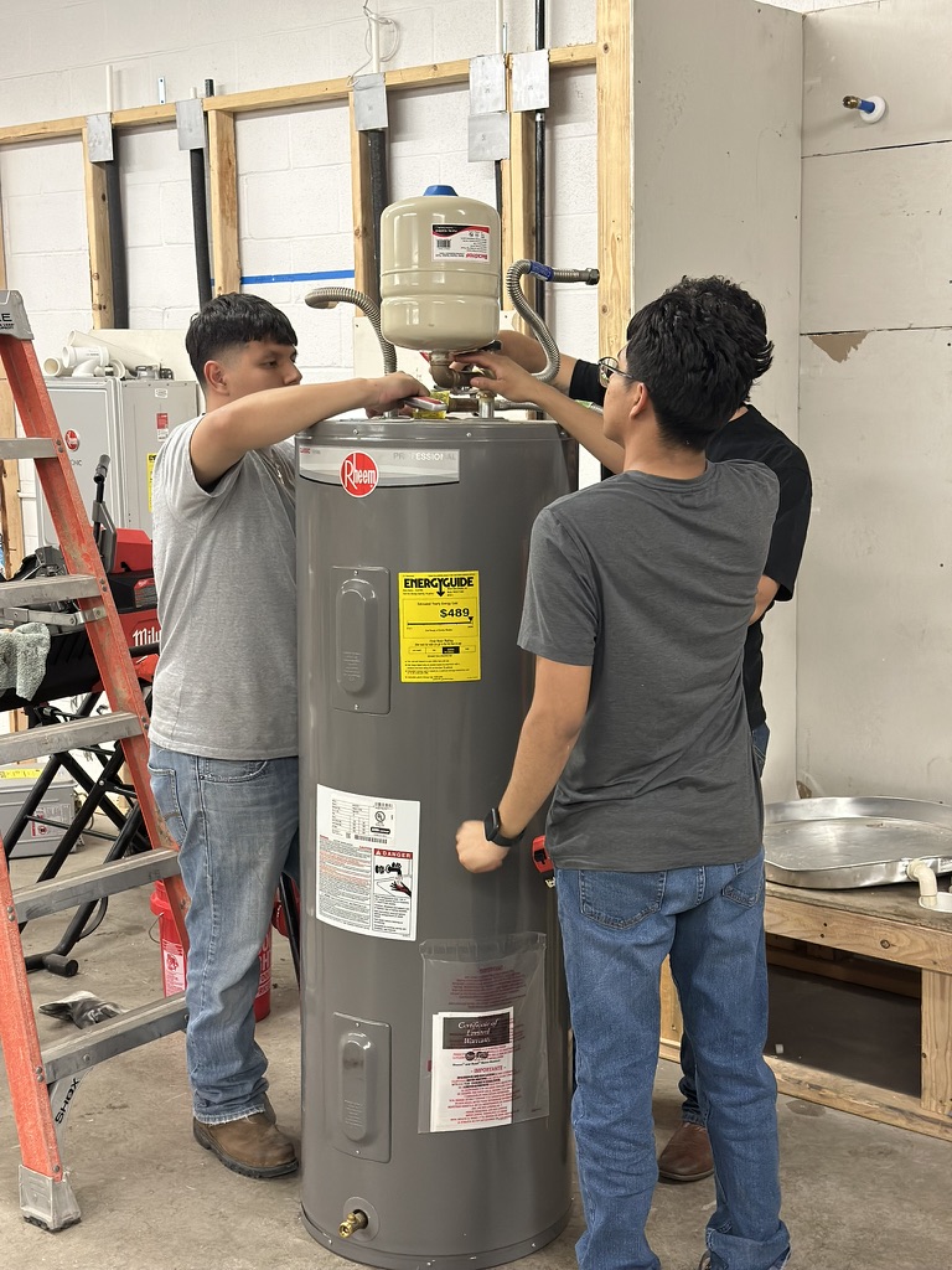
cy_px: 635
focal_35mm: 48
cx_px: 476
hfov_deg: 30.3
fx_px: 1760
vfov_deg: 39.7
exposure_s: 1/60
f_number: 1.78
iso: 250
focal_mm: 6.86
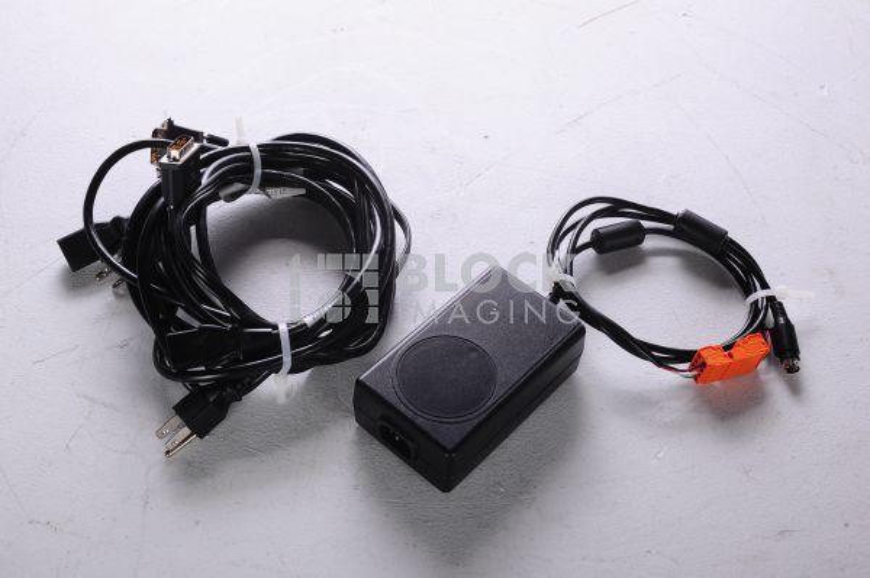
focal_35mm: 50
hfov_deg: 39.6
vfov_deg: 26.9
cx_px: 435
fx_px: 1207
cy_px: 289
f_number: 13
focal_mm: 50
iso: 320
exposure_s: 1/160
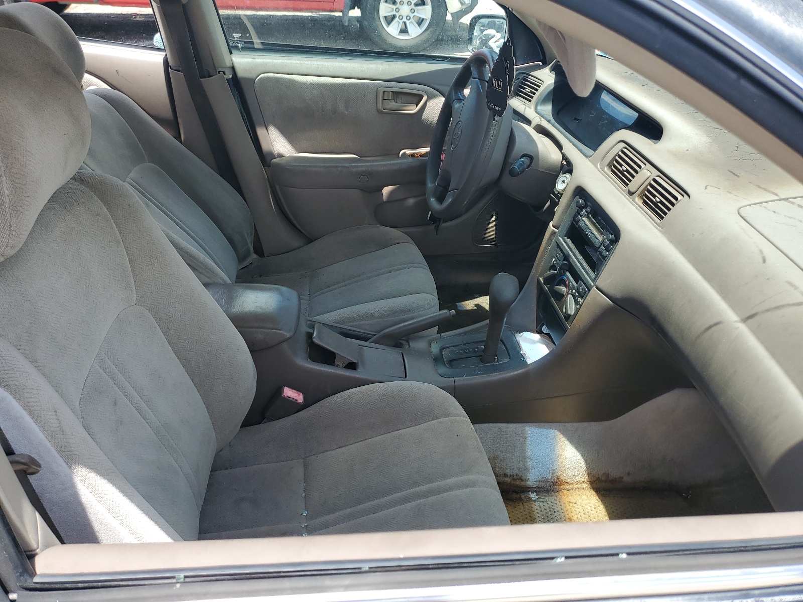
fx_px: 603
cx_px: 402
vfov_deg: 53.1
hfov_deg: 67.3
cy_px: 301
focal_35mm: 26
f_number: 1.5
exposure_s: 1/625
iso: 50
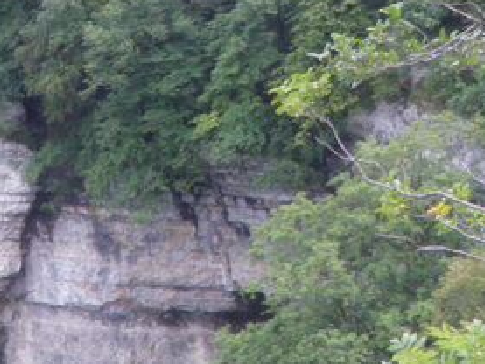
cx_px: 109
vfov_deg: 11.2
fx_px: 1864
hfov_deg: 14.7
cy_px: 177
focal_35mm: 133
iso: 64
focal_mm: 6.3
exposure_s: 1/100
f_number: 3.5
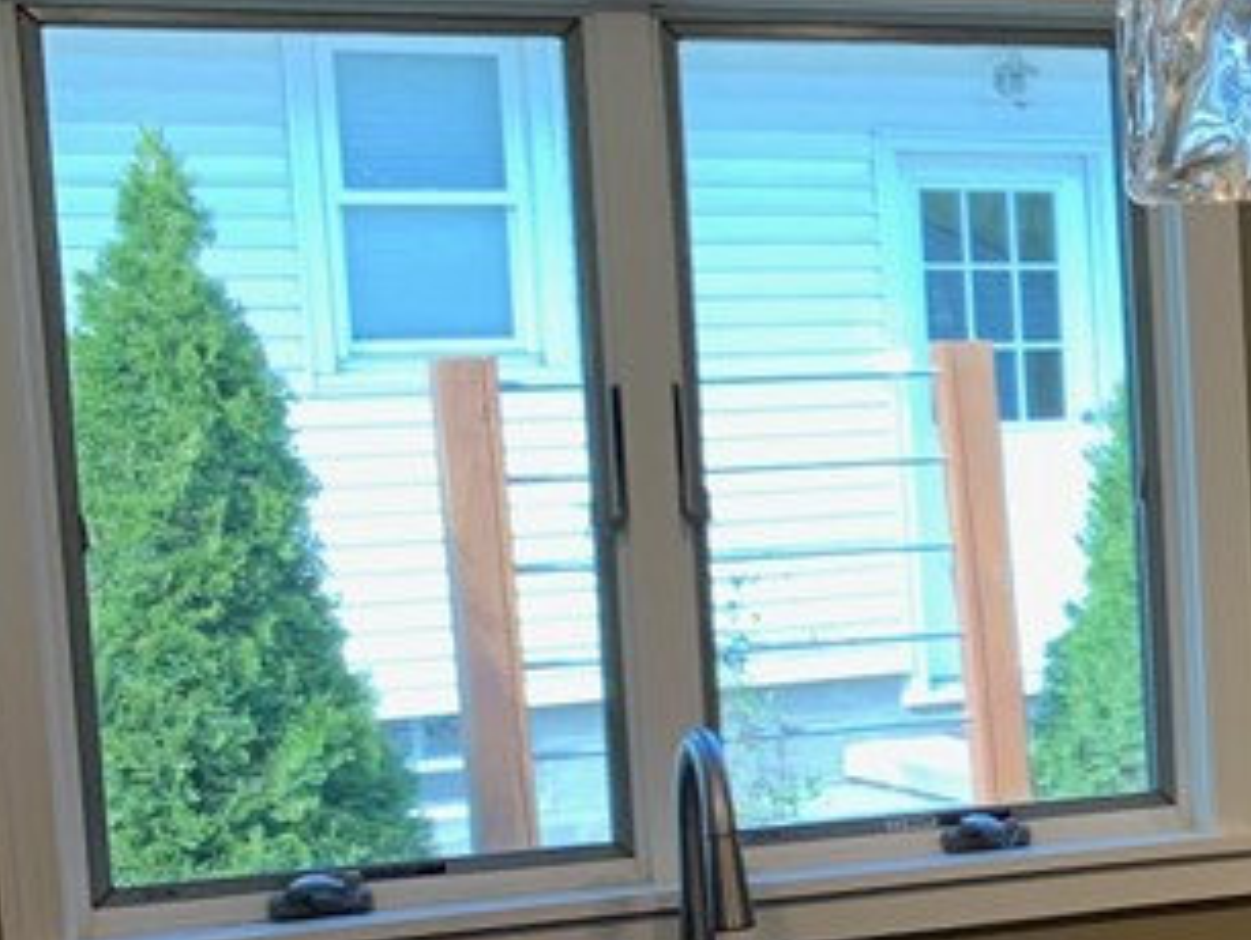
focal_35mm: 87
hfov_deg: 19.3
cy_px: 650
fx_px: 3147
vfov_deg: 16.9
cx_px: 1942
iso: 80
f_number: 1.8
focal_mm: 4.25
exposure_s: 1/60
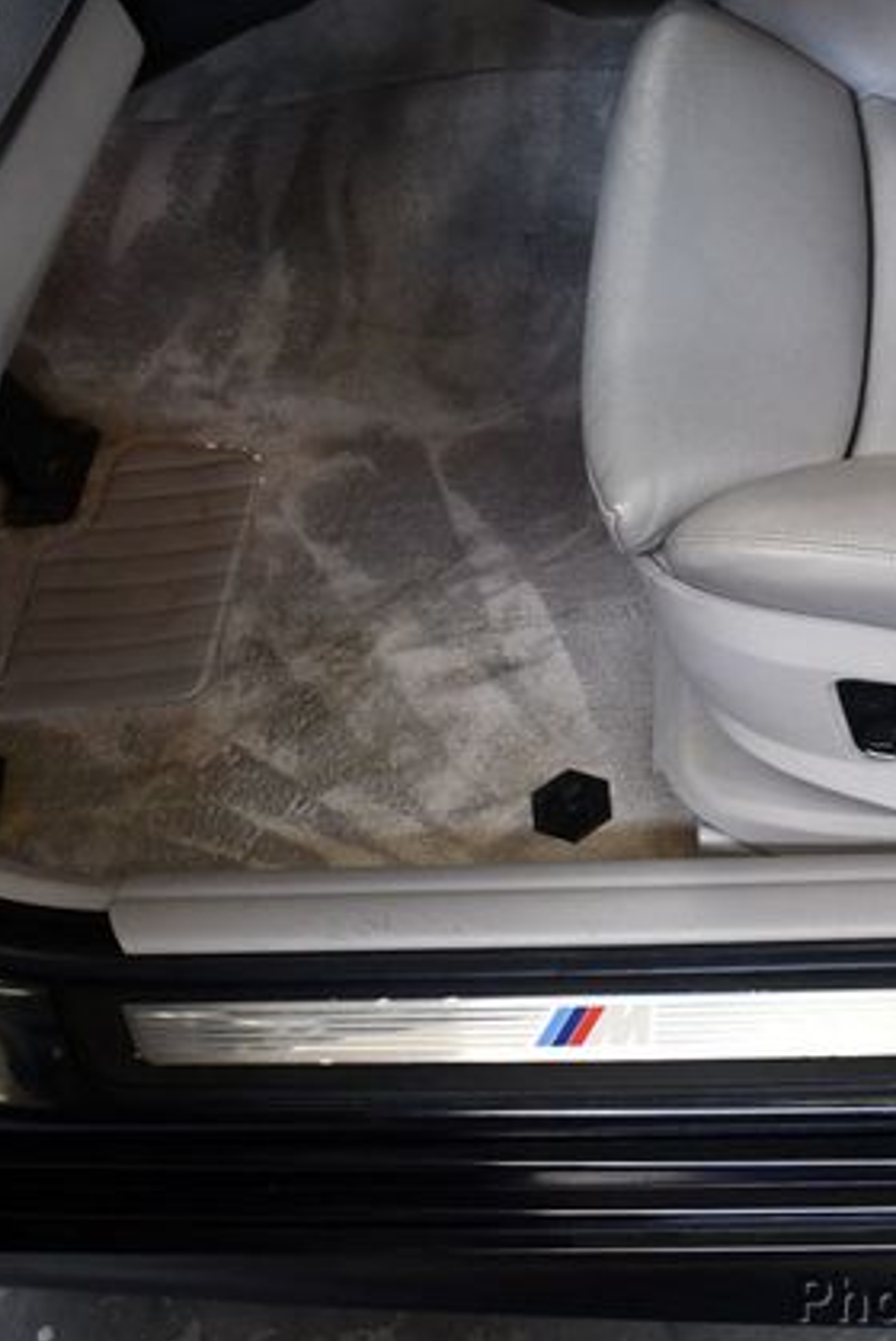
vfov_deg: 36.2
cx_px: 755
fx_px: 2050
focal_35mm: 55
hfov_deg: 24.2
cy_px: 675
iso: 800
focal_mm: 18
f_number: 3.5
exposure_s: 1/125
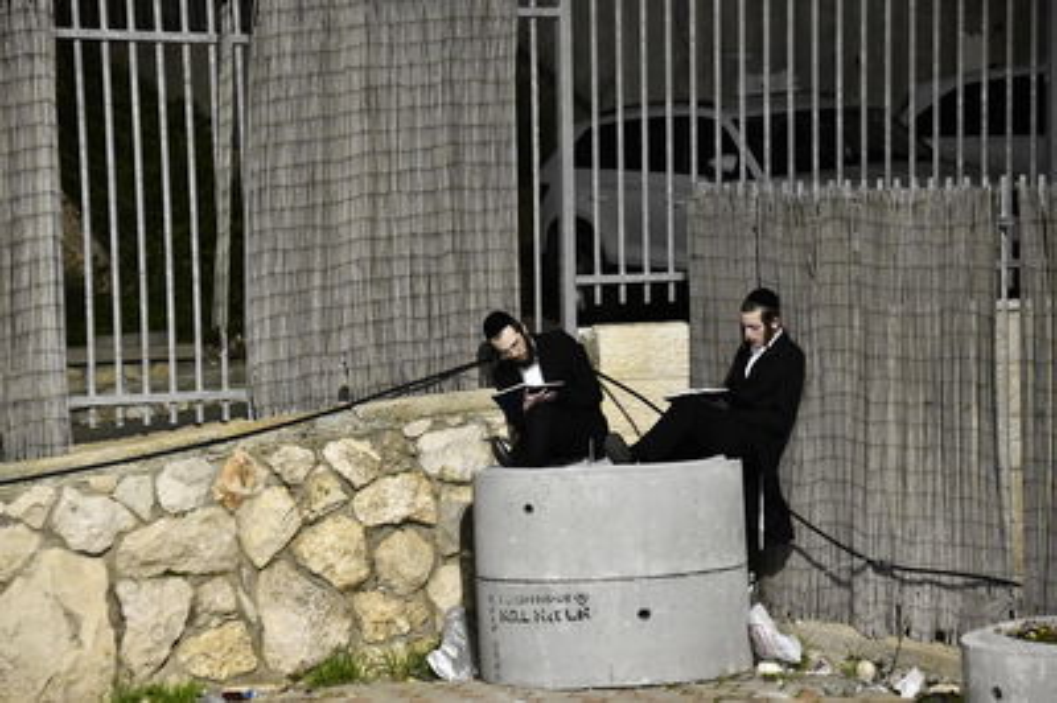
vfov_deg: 10.1
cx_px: 528
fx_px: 3960
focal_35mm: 135
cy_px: 352
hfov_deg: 15.2
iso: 6400
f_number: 5.6
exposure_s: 1/50
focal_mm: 135
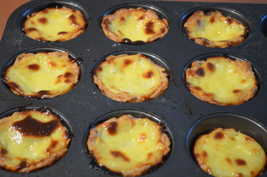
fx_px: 577
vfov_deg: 17.4
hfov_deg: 26.0
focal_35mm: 78
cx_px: 134
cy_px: 88
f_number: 5.6
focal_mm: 52
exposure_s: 1/30
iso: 1600
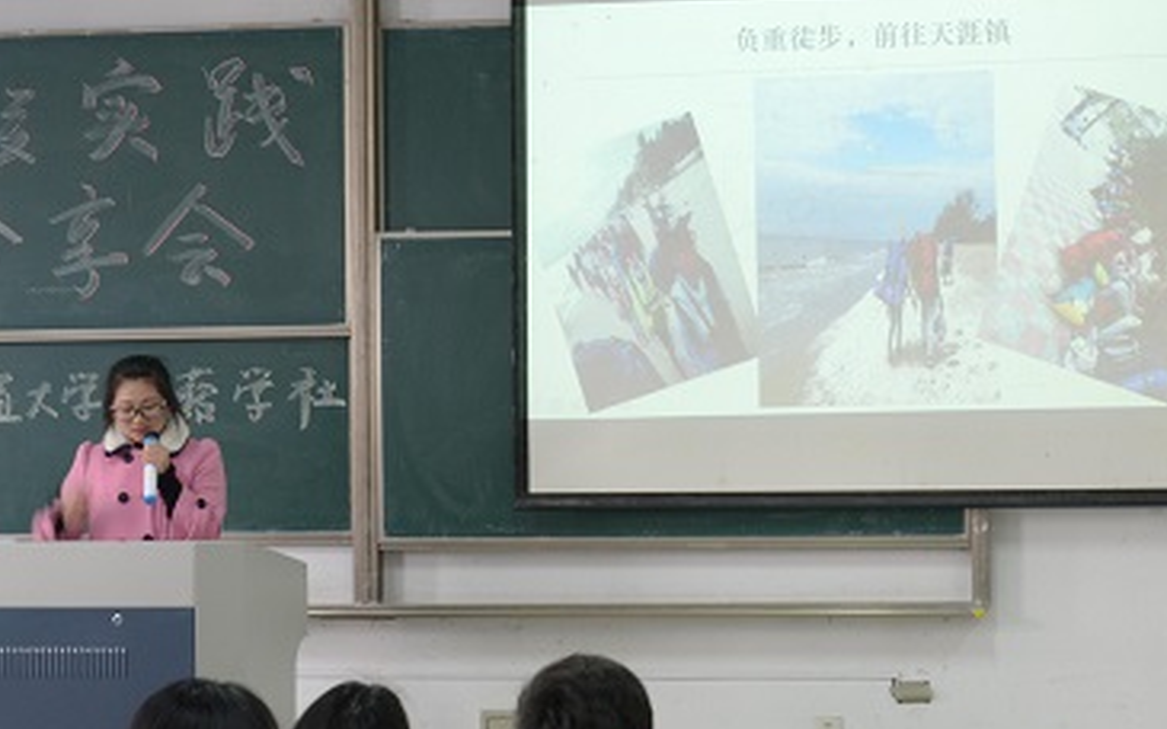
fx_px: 2767
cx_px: 729
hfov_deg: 23.8
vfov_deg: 15.0
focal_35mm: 87
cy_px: 377
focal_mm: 32
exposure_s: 1/15
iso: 800
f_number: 5.6
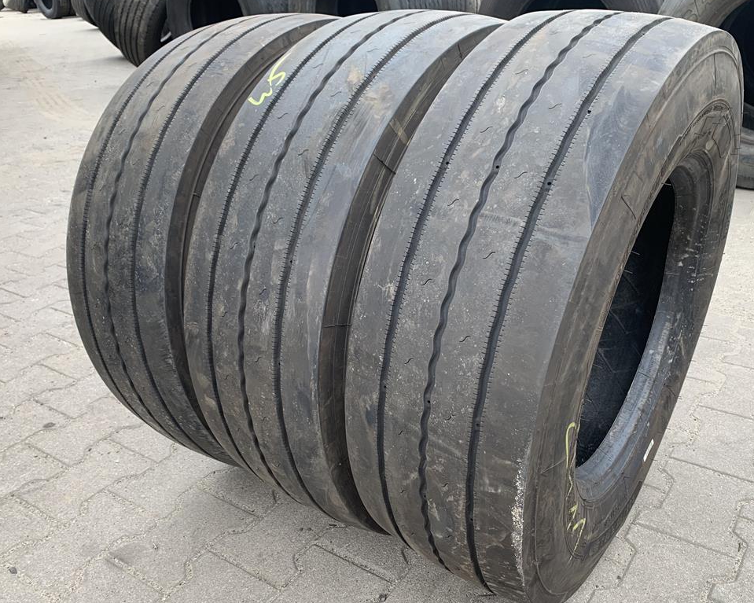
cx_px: 395
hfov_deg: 55.6
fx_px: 714
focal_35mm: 32
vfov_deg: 45.8
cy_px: 320
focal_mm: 4.25
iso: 40
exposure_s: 1/121
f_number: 1.8
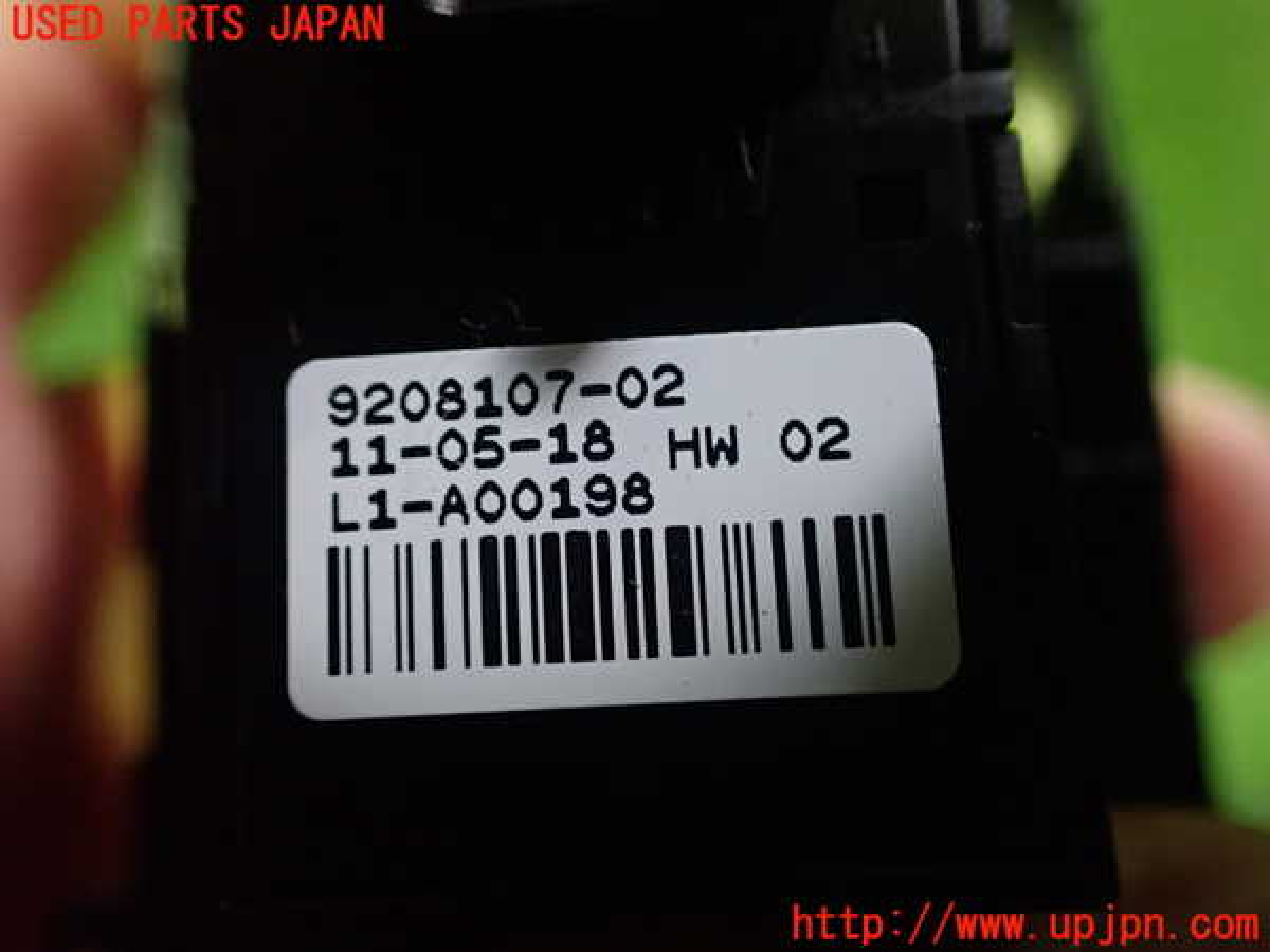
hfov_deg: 60.0
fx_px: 1101
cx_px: 635
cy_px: 476
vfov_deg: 46.8
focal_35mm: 30
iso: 800
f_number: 2.3
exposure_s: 1/30
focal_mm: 5.4
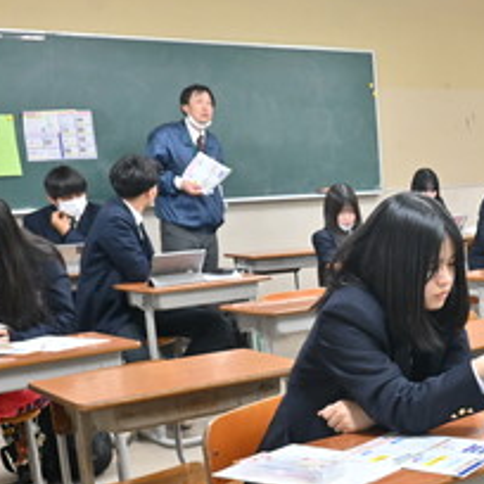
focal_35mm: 65
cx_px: 536
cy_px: 350
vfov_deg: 26.4
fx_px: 1021
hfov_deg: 24.8
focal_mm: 19.5
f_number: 5.6
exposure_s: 1/30
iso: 900
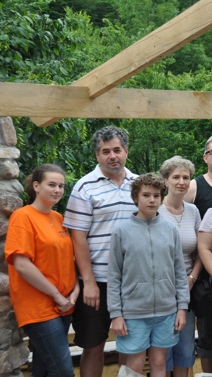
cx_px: 276
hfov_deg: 15.2
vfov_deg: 27.9
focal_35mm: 76
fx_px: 760
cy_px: 188
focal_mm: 32
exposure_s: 1/125
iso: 200
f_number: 5.6
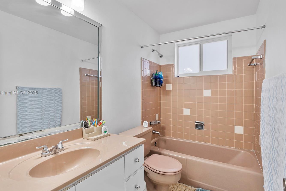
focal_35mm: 18
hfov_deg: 90.0
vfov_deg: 67.3
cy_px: 93
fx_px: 143
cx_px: 141
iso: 160
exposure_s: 1/10
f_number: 11
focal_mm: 10
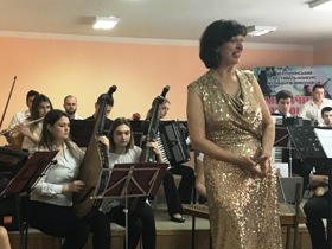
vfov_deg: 22.9
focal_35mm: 64
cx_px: 142
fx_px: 614
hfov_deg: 30.2
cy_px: 141
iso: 50
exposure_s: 1/17
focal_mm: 3.99
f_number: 1.8
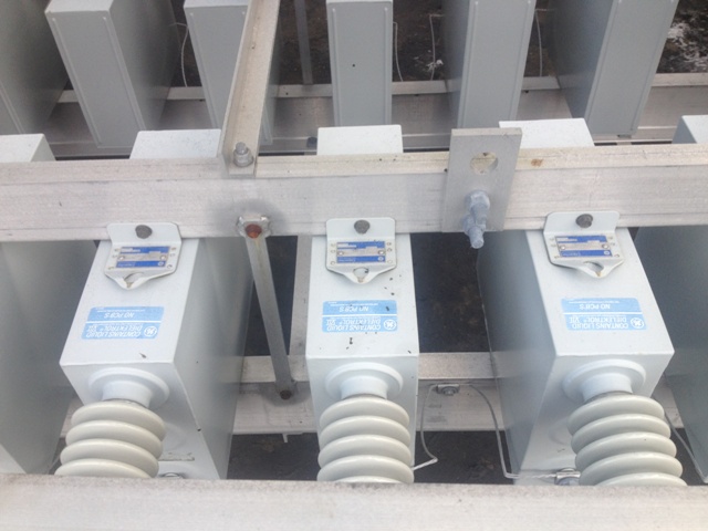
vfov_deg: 40.7
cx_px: 354
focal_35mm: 35
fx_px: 716
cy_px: 266
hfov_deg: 52.6
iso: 50
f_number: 2.4
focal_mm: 4.28
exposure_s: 1/137
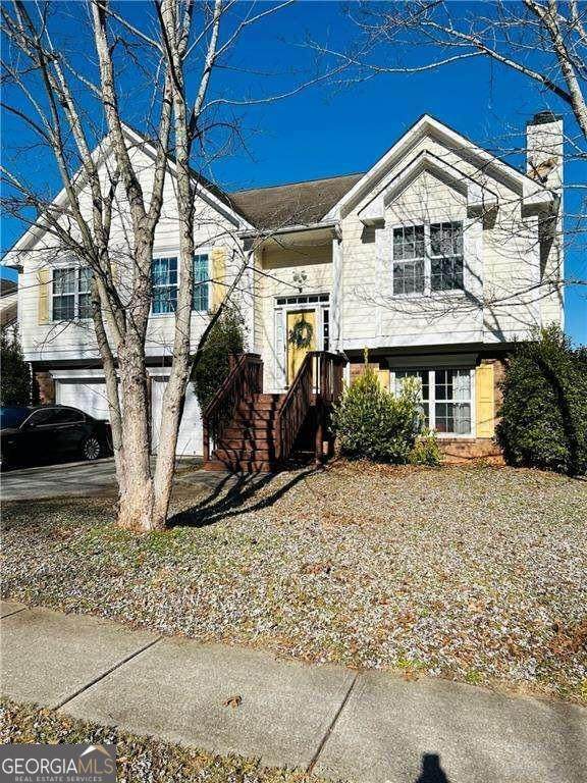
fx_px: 588
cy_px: 392
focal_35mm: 26
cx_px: 294
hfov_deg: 53.1
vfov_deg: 67.3
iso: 50
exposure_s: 1/6993
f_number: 1.5
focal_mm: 5.7
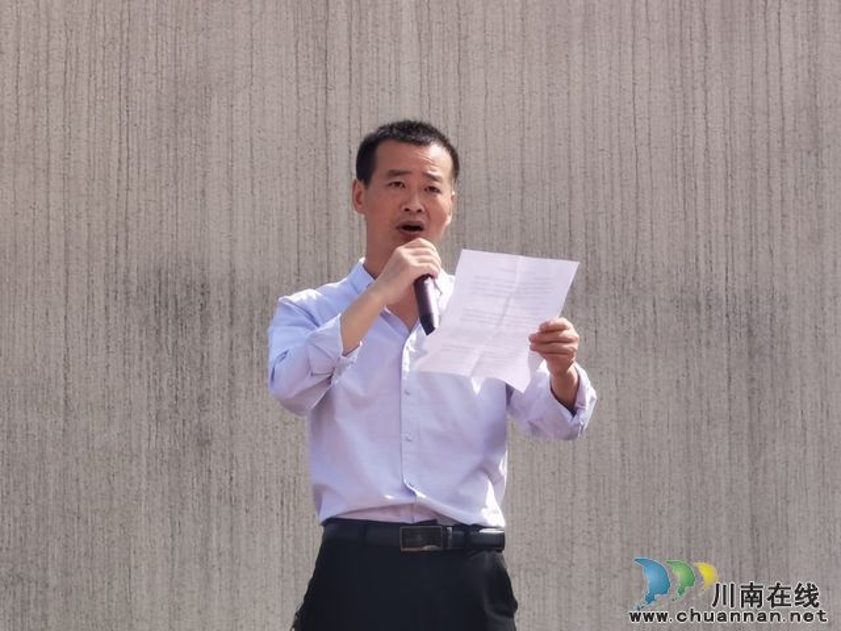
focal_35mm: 348
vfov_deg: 4.3
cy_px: 316
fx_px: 8455
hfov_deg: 5.7
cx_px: 420
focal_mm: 14.46
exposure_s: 1/595
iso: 50
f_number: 3.4
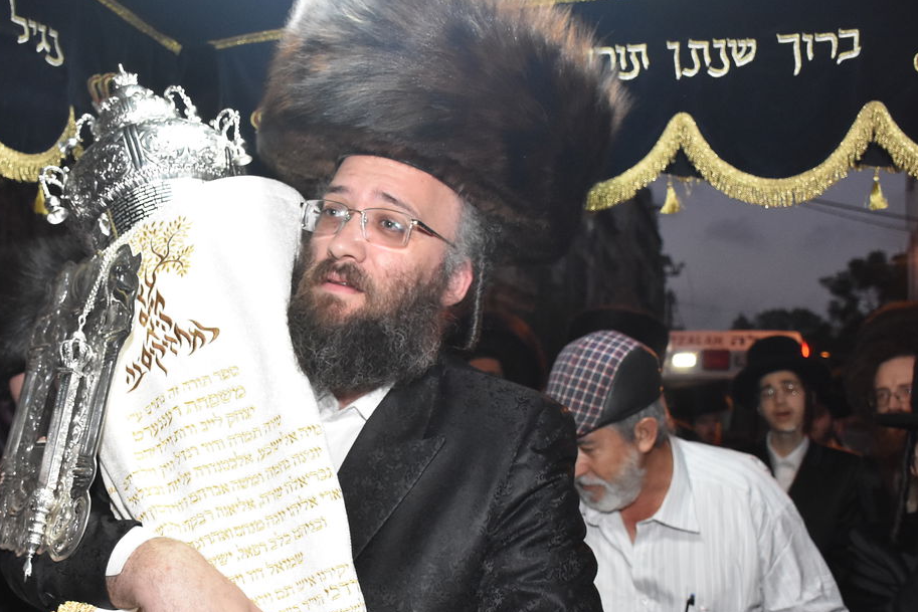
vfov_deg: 29.1
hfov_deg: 42.3
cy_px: 386
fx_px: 1173
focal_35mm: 46
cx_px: 322
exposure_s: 1/100
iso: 2000
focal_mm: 20
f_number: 5.6
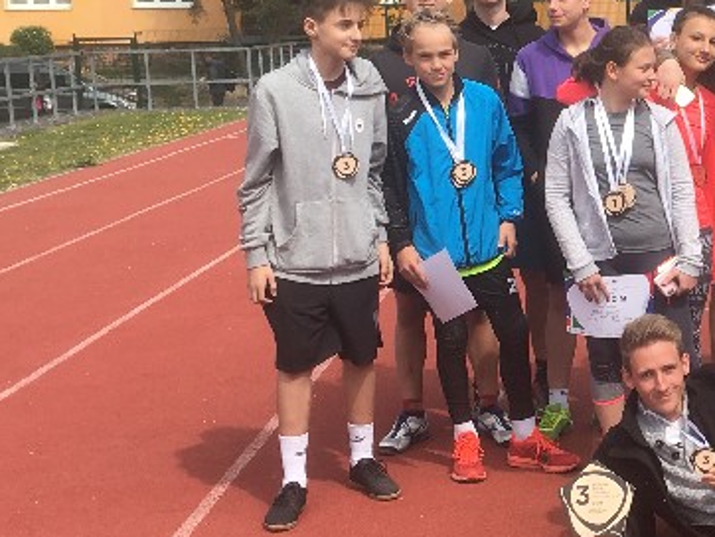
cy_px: 251
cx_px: 784
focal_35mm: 82
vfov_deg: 18.0
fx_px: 1695
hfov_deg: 22.5
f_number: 2.2
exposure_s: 1/884
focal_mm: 4.15
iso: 25
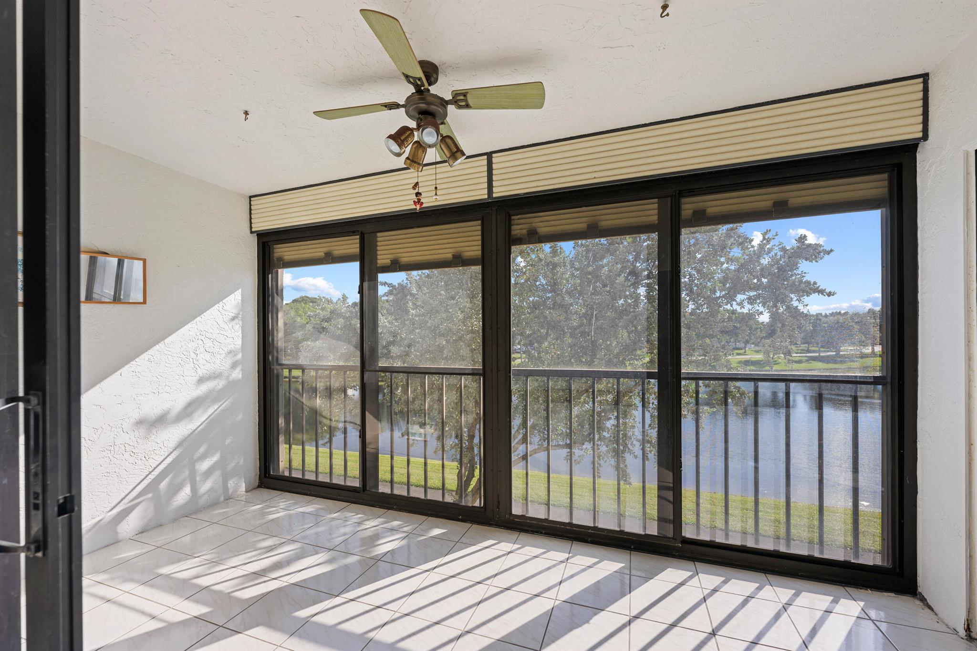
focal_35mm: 14
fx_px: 380
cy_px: 326
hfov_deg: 104.3
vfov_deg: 81.2
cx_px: 488
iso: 64
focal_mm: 14
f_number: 8
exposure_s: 1/25
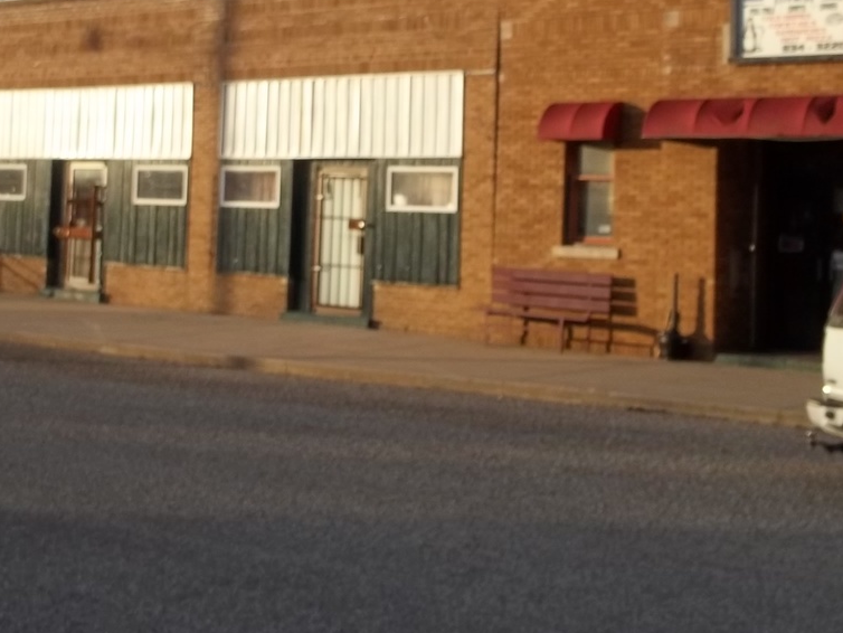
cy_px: 88
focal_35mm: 63
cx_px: 337
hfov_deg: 30.6
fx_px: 1535
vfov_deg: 22.8
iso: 64
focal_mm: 5.9
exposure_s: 1/500
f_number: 3.3
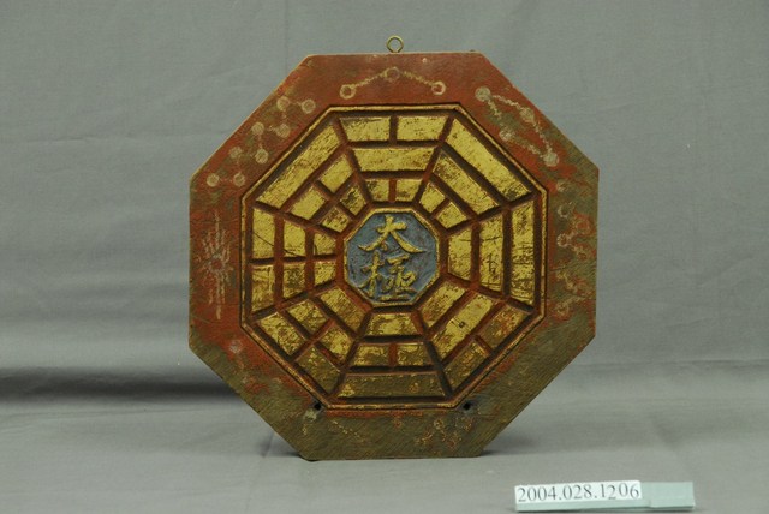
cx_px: 384
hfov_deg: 19.4
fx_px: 2245
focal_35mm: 105
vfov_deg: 13.1
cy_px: 257
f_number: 8
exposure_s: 1/8
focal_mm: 70
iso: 1000
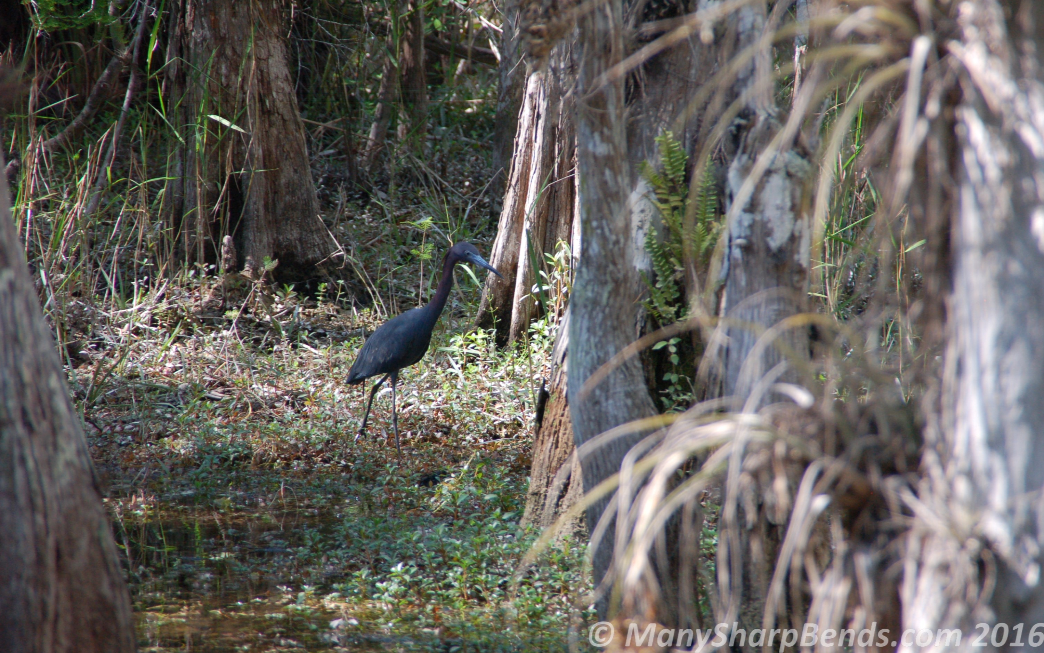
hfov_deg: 6.9
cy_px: 308
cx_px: 523
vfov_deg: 4.3
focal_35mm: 306
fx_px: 8707
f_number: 6.3
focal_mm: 200
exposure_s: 1/250
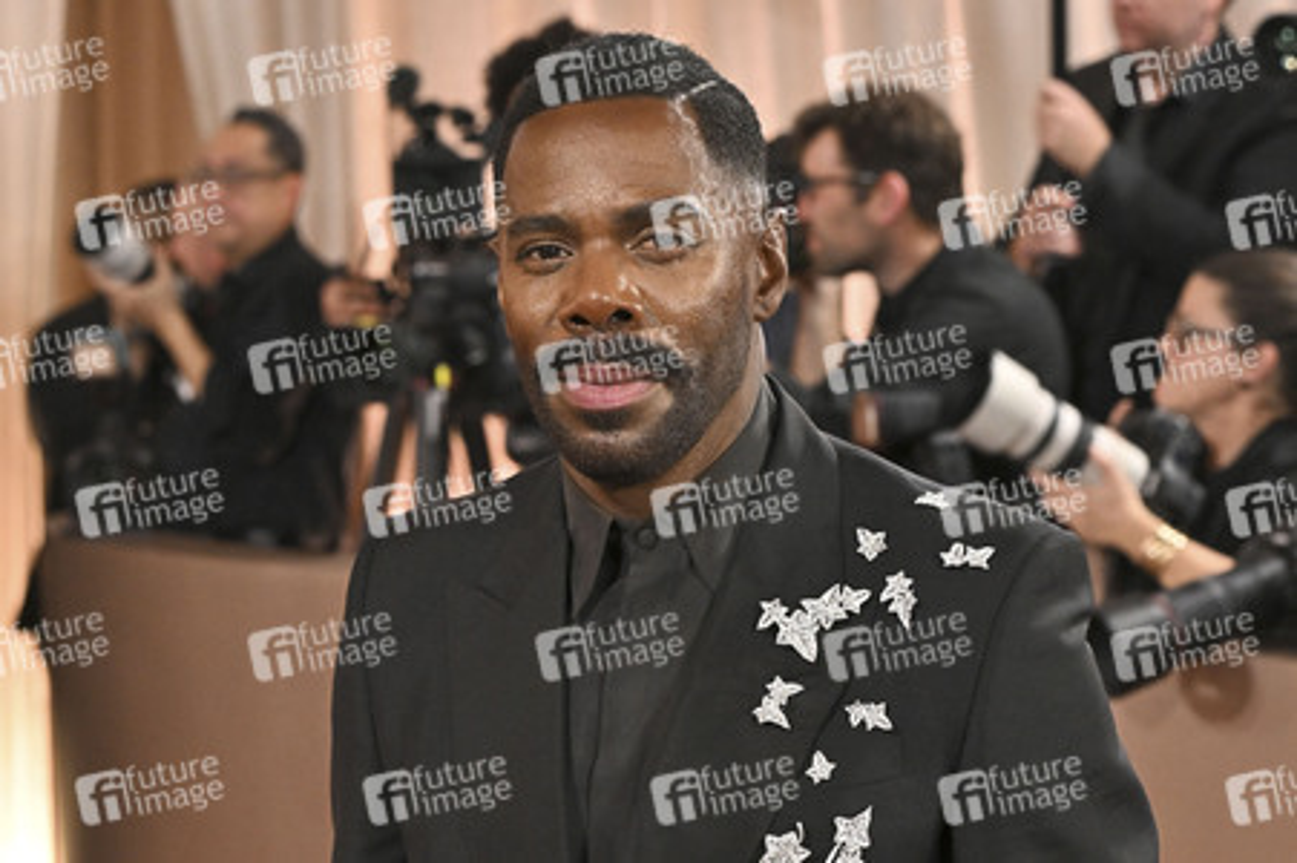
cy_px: 432
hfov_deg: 28.1
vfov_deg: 18.9
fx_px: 2592
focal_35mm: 72
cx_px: 648
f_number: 5
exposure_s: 1/320
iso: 2500
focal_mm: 72
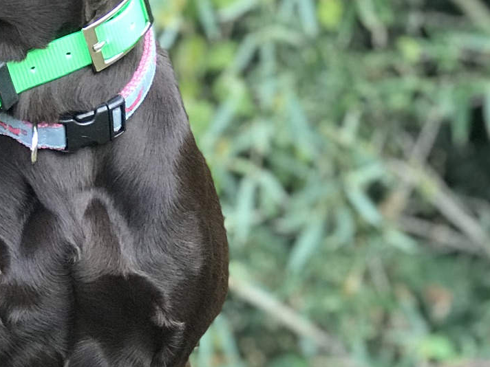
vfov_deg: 9.0
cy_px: 220
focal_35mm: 164
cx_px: 79
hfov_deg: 12.0
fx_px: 2321
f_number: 2.8
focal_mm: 6.6
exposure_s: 1/60
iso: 100
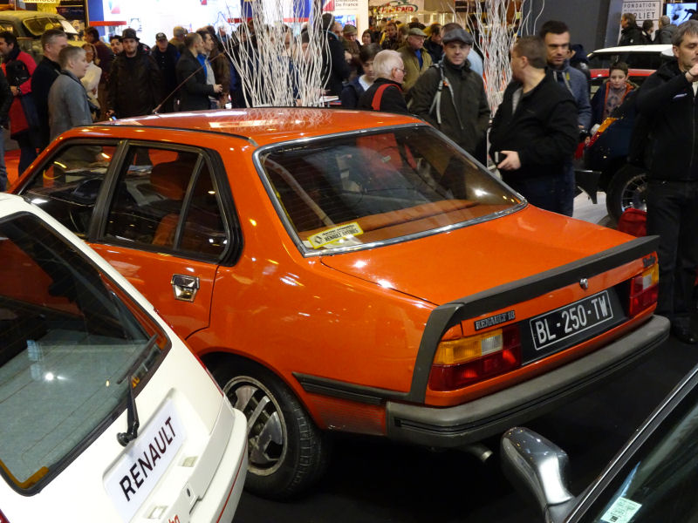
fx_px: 1008
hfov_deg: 38.2
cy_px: 262
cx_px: 349
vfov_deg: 29.1
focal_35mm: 50
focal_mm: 8.51
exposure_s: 1/30
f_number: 4.5
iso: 800
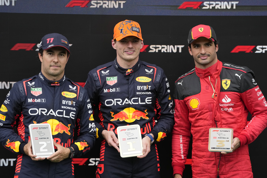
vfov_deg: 4.9
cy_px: 89
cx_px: 134
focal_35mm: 279
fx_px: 2069
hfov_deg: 7.4
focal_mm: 279
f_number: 5.6
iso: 2000
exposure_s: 1/1000
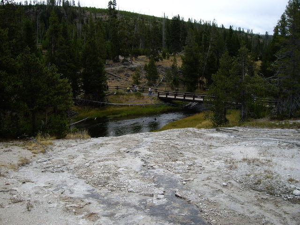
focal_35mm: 38
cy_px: 112
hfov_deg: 49.0
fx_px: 329
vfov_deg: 37.7
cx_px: 150
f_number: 4.3
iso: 50
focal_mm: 6.2
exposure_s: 1/160
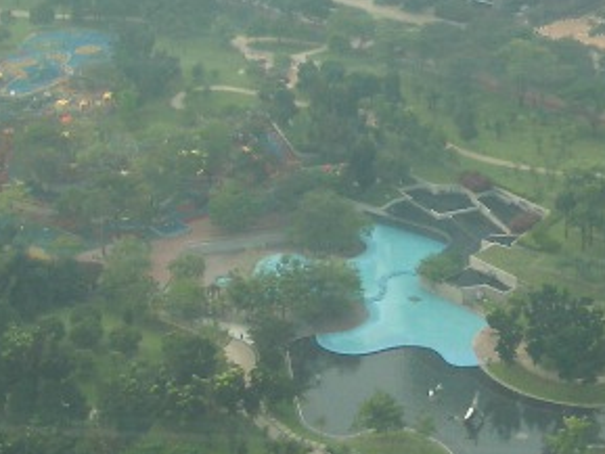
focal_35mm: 124
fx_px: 2168
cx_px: 377
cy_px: 226
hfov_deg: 15.9
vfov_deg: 12.0
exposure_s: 1/200
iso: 50
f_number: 4.3
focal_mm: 5.8
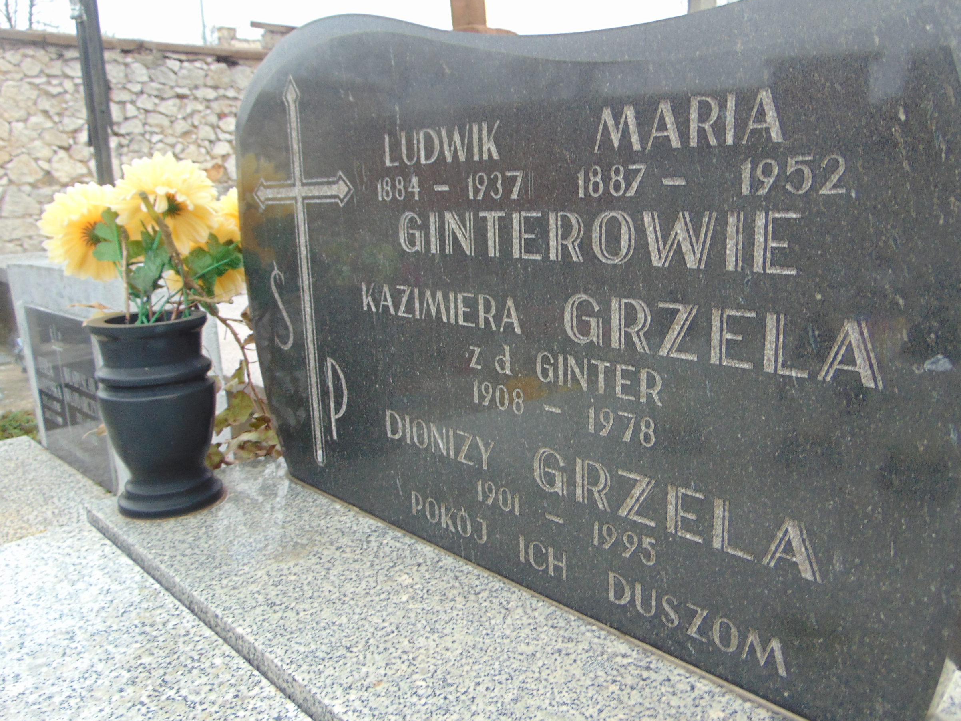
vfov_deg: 51.4
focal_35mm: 27
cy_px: 366
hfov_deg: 65.3
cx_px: 493
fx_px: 750
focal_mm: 4.5
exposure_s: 1/30
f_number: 3
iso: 80
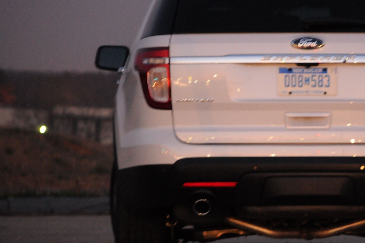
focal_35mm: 258
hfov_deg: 8.0
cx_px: 286
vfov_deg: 5.3
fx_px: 2614
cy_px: 102
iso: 2500
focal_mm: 105
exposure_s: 1/10
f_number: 4.5
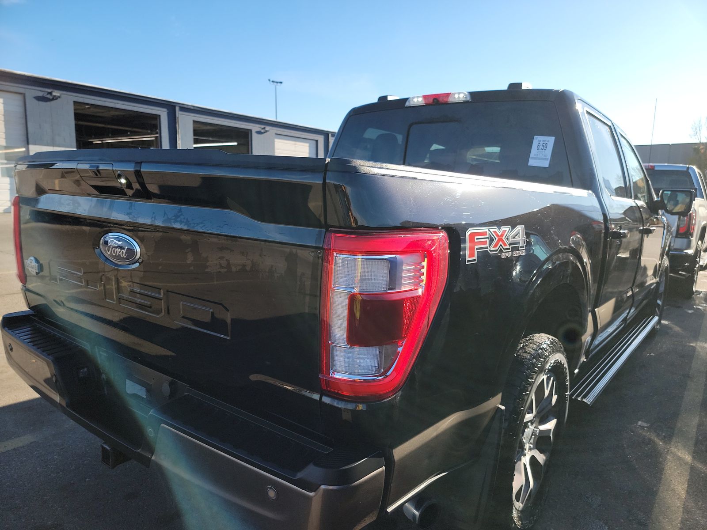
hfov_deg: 71.6
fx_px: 490
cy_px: 265
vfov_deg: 56.8
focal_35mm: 24
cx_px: 354
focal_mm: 6.7
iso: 50
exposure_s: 1/458
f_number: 1.8
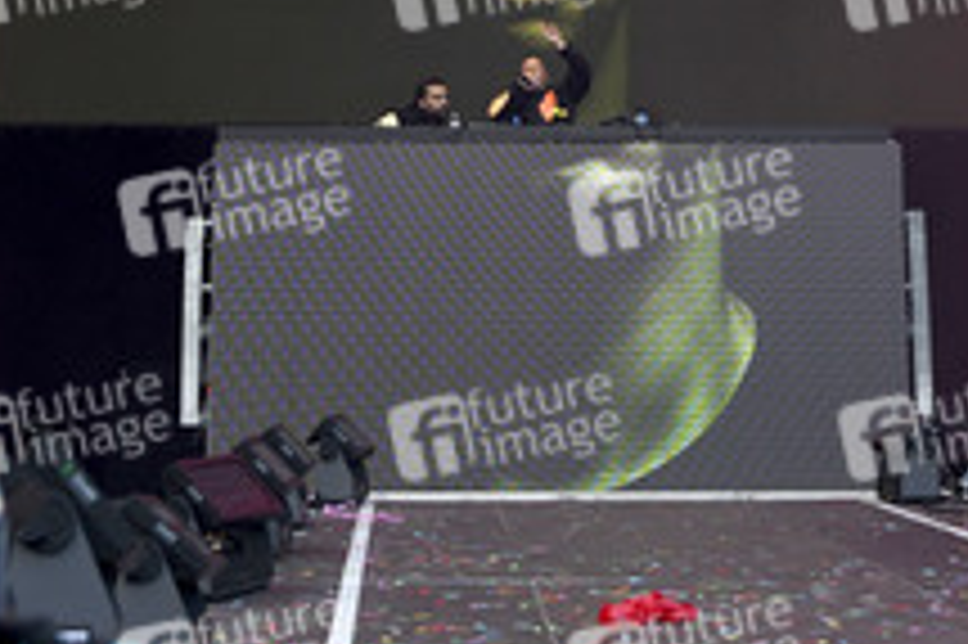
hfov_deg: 31.9
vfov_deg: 21.2
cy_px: 90
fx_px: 1693
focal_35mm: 63
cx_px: 565
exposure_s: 1/1600
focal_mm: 30
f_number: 3.2
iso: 800
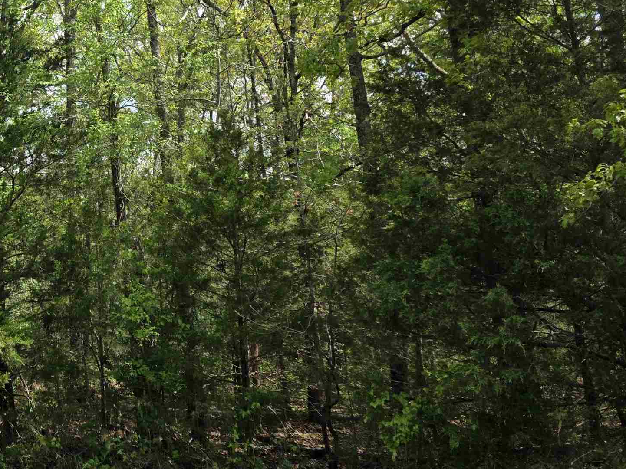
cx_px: -15
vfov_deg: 29.5
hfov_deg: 34.9
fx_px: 886
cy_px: 156
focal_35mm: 49
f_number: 1.7
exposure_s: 1/2456
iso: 80
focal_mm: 6.3
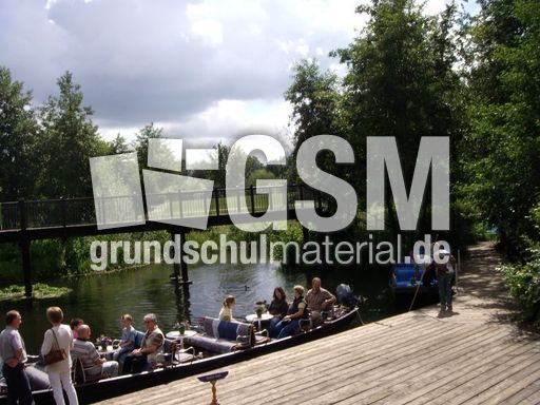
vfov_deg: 37.7
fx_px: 593
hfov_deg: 49.0
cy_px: 202
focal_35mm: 38
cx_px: 270
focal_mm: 6.4
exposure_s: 1/357
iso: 64
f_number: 5.7
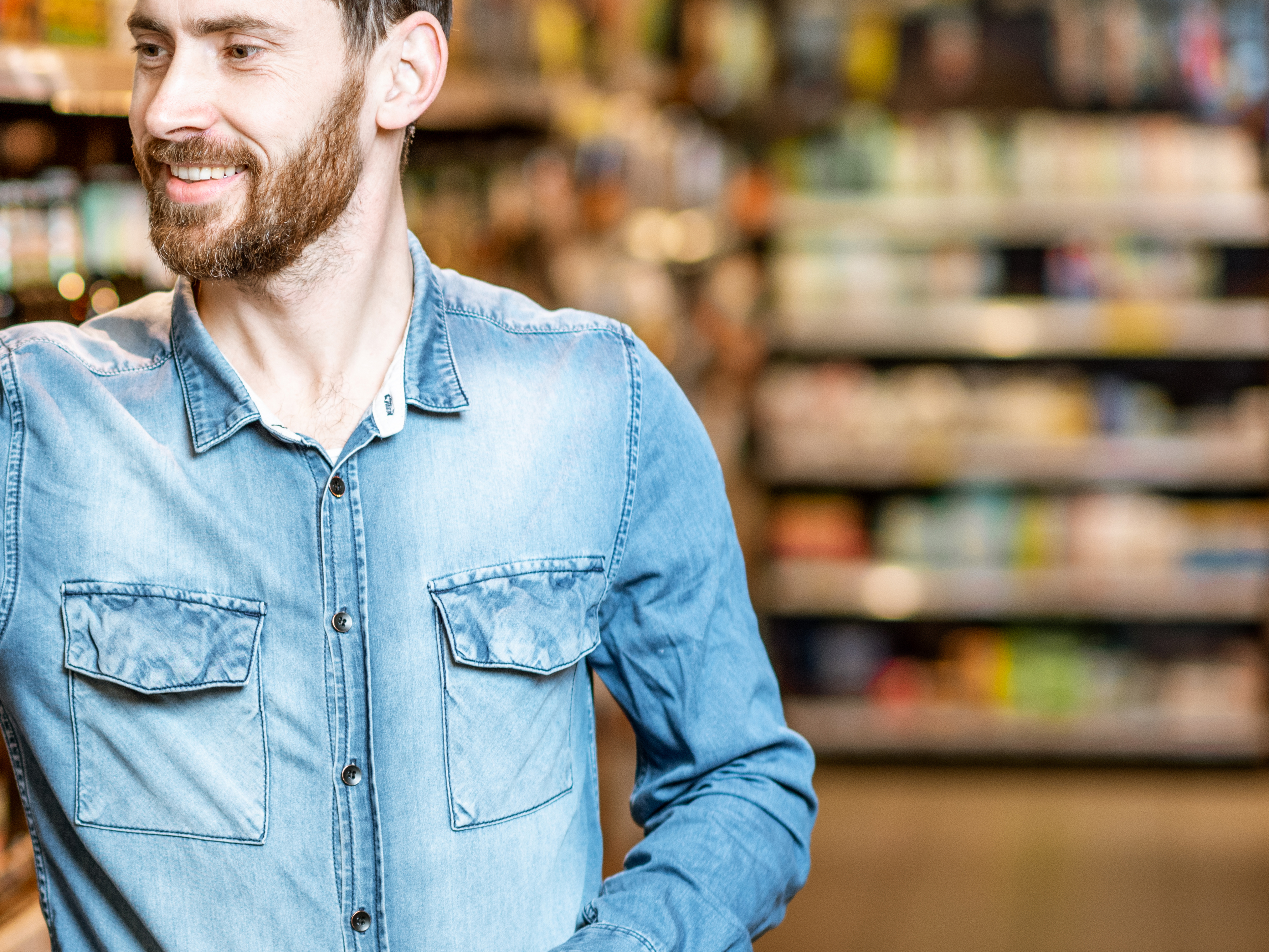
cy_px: 627
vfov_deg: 8.9
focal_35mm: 166
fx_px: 6085
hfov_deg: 11.8
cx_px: 11
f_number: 2.2
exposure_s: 1/200
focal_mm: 85
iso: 400
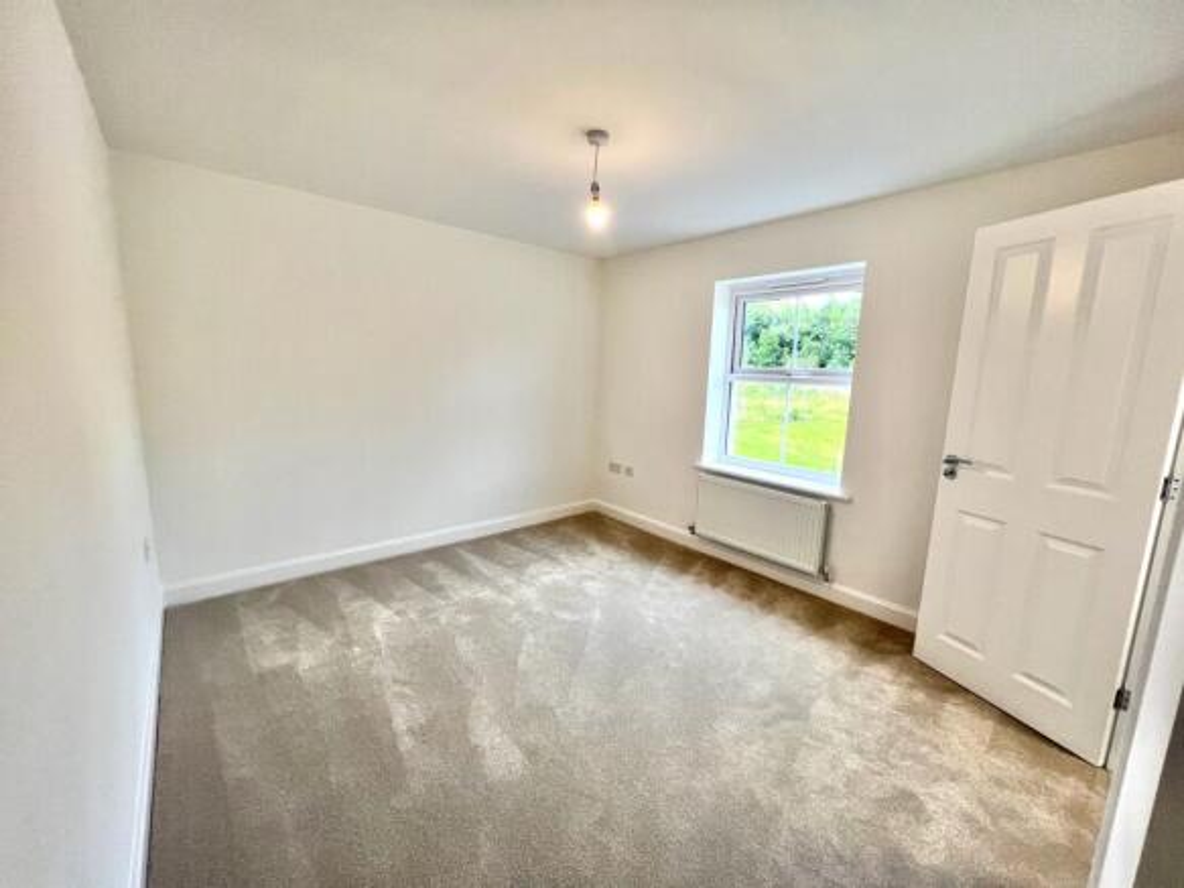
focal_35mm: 13
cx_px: 592
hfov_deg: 106.2
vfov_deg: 89.9
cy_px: 444
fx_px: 445
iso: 125
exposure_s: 1/100
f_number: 1.8
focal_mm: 1.57
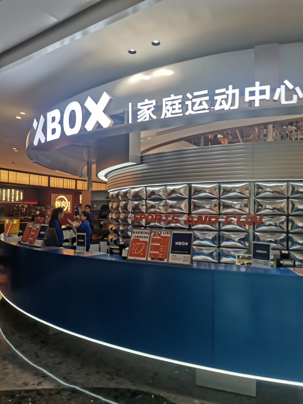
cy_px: 202
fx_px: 303
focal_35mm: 26
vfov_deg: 67.3
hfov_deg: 53.1
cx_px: 152
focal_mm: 4.75
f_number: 1.8
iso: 80
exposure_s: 1/100
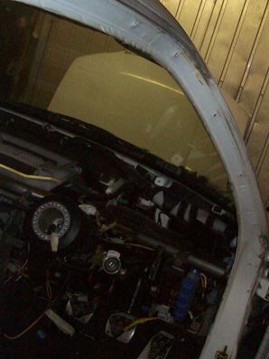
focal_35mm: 58
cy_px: 173
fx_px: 601
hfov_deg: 25.2
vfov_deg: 33.2
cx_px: 123
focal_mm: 6
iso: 400
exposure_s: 1/128
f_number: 2.7
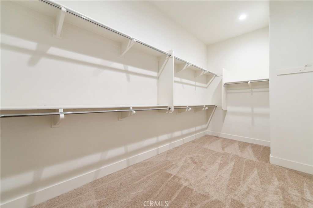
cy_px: 104
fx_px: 122
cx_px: 156
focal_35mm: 14
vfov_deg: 81.1
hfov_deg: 104.3
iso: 900
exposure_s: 1/125
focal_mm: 14
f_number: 2.8
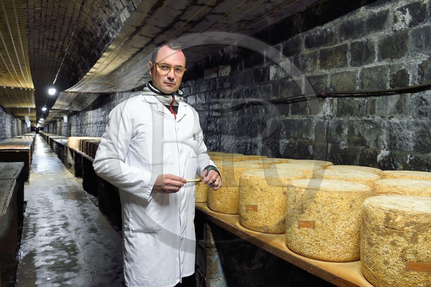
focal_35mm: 28
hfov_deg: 65.5
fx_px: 335
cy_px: 144
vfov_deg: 46.3
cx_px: 216
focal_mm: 28
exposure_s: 1/13
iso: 1600
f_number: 6.3
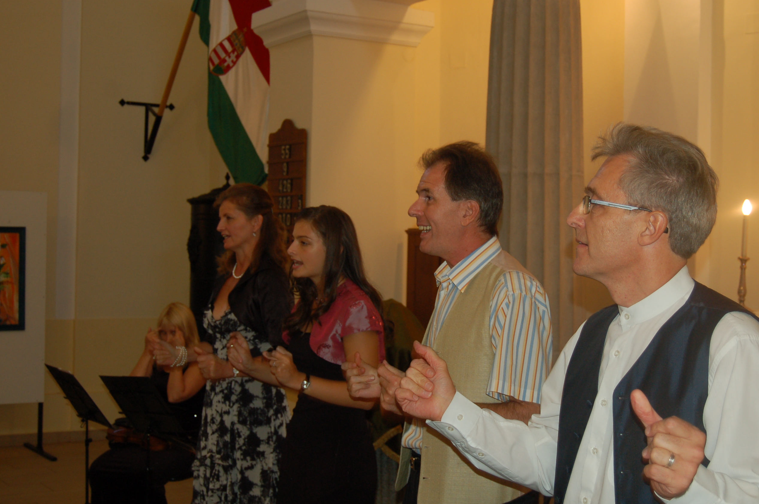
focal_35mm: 57
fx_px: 1201
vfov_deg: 23.7
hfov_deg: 35.0
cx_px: 448
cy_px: 235
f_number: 4.5
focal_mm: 32
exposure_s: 1/60
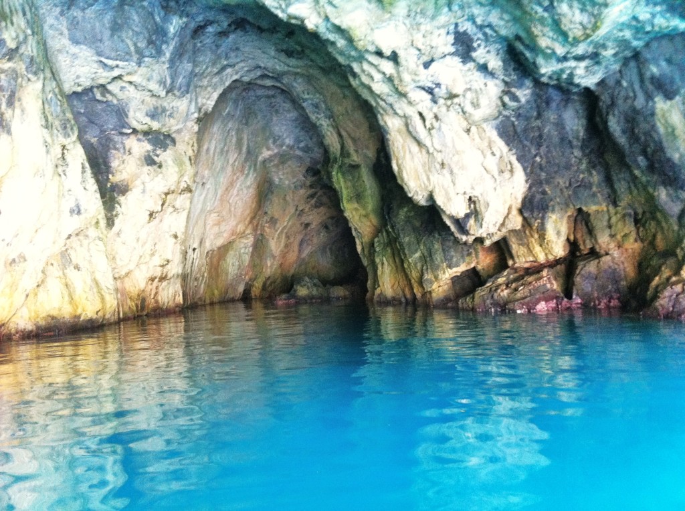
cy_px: 256
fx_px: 691
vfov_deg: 40.6
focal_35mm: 35
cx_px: 342
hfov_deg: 52.7
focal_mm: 3.85
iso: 320
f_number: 2.8
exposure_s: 1/15
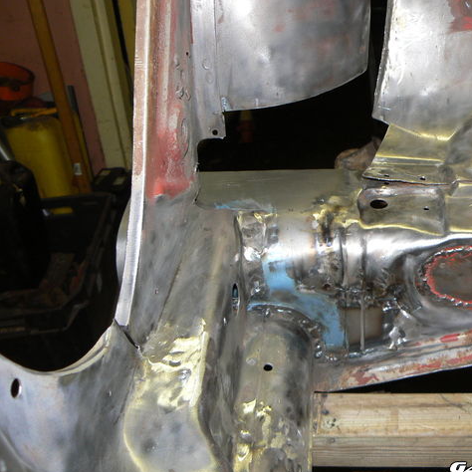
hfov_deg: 38.9
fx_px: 663
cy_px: 238
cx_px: 302
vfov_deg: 39.2
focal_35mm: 43
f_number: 2.8
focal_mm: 6
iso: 100
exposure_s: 1/30
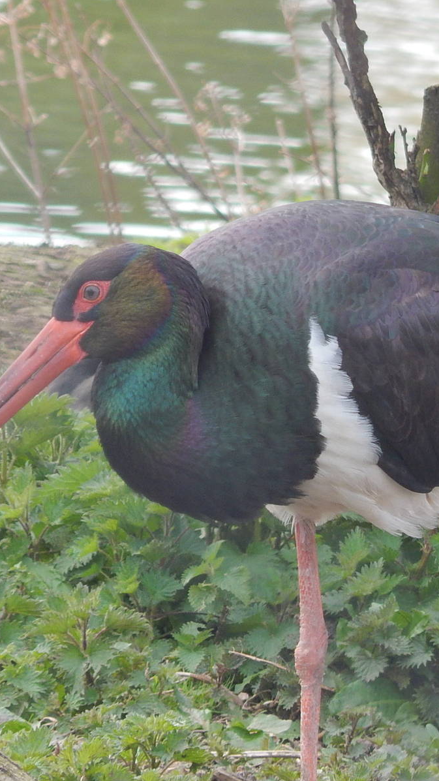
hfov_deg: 1.2
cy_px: 391
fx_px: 20350
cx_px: 247
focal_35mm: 983
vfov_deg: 2.2
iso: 250
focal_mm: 120
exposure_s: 1/125
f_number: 5.8
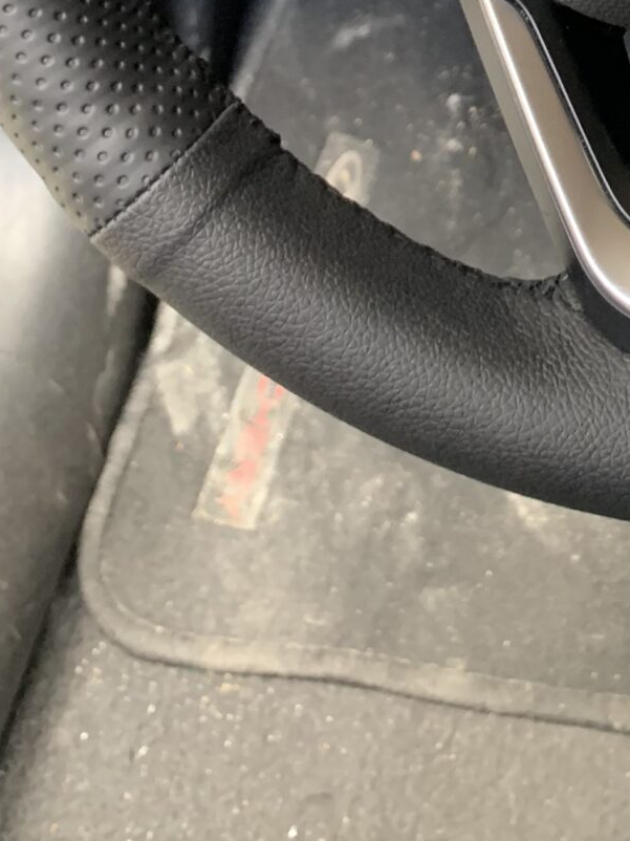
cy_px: -340
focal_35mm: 83
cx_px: 775
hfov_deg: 16.9
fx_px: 2015
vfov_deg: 20.8
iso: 250
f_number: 1.8
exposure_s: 1/60
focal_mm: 4.25
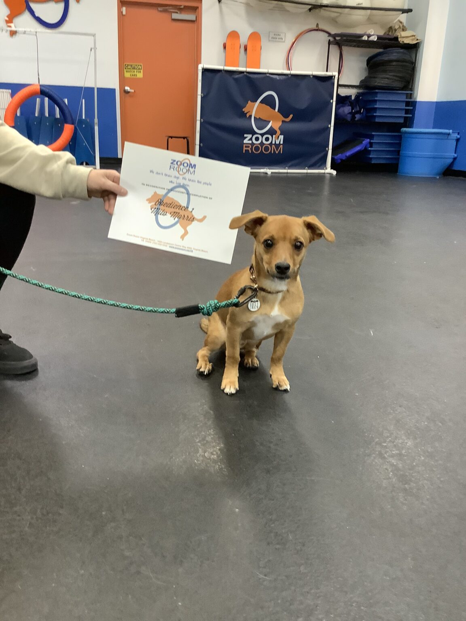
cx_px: 233
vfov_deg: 58.4
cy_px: 310
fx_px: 556
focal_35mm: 31
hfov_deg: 45.4
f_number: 2.4
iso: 320
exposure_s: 1/60
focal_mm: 3.3
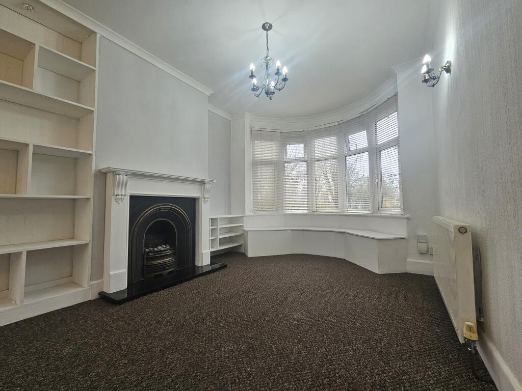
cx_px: 261
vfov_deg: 89.9
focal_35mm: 13
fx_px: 196
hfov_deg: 106.2
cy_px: 196
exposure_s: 1/101
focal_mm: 2.2
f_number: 2.2
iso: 64
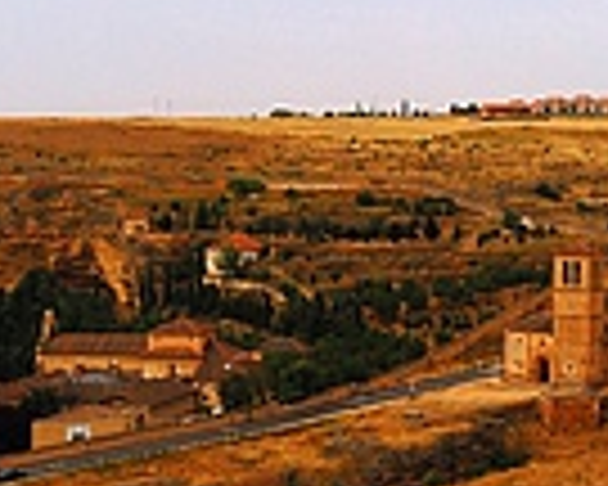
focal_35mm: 113
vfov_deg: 13.6
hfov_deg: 16.5
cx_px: 667
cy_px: 122
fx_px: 2033
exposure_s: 1/3200
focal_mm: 18
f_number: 5
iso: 200
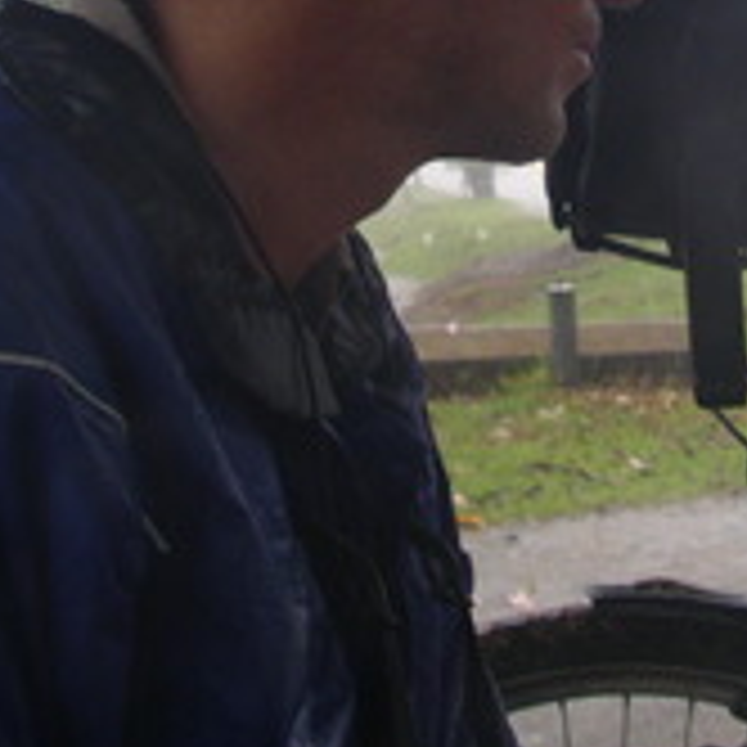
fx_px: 2148
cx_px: 554
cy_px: 126
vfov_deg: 19.5
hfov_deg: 19.6
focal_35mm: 88
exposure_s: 1/80
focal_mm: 5.7
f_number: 2.8
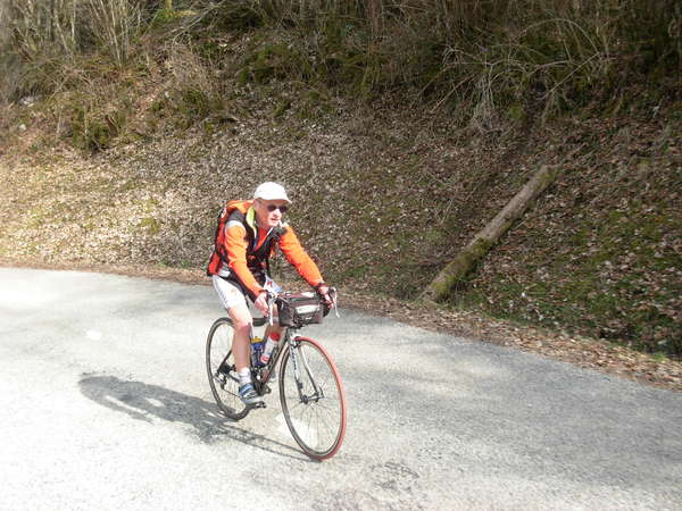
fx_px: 749
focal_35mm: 38
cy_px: 256
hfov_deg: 49.0
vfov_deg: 37.7
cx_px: 341
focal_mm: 6.3
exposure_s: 1/264
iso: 79
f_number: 2.9
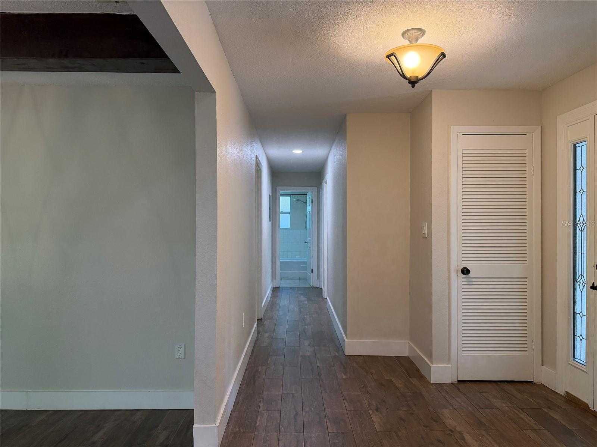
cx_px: 298
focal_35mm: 24
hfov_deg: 71.6
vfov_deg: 56.8
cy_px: 224
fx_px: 414
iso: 250
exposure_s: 1/120
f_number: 1.78
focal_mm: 6.76
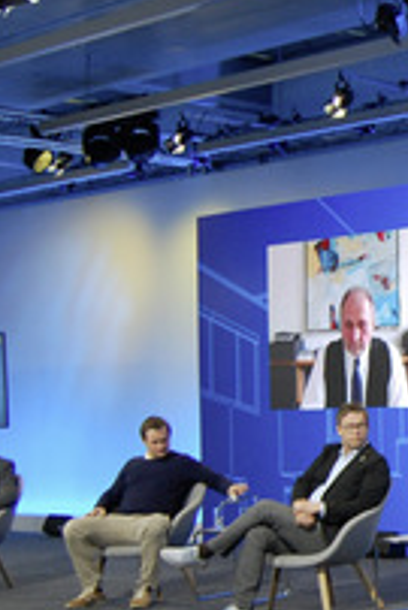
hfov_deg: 15.9
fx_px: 1358
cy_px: 347
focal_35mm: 80
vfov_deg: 25.3
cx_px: 588
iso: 560
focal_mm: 18
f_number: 3.5
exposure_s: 1/30
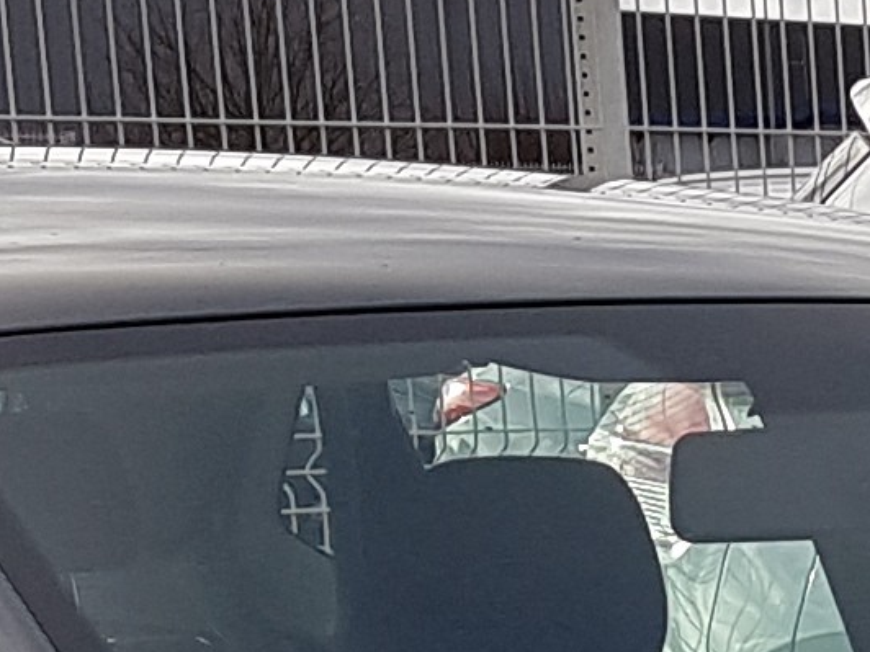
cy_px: 1404
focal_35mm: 197
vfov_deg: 7.2
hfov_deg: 9.6
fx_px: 4951
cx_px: 1487
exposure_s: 1/1820
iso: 40
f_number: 1.7
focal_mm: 4.2
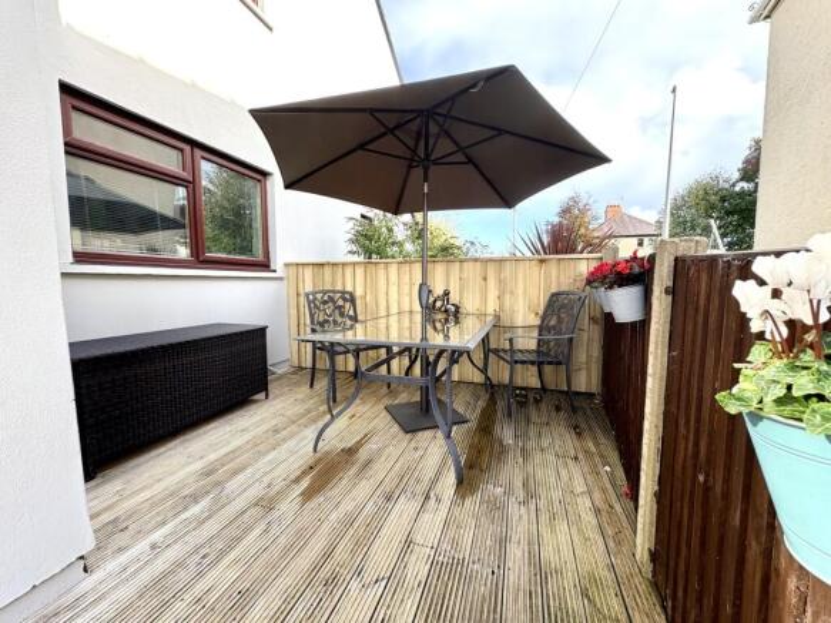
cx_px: 416
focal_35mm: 14
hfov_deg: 102.1
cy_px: 312
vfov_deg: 85.7
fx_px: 336
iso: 64
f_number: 2.2
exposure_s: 1/383
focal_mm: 2.22
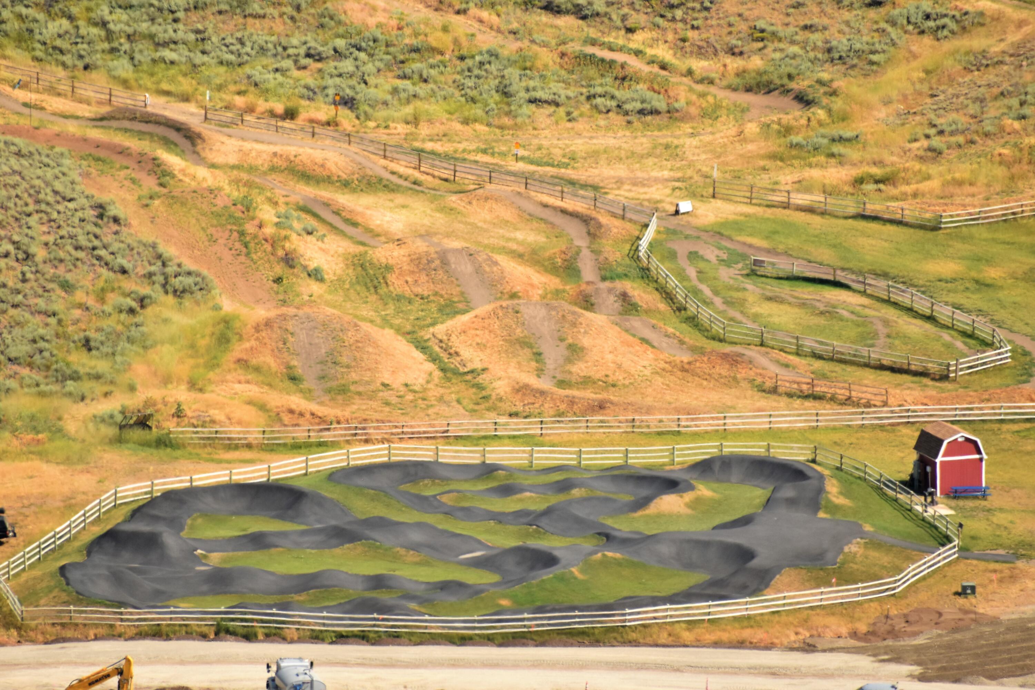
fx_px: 12936
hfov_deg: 4.6
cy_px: 345
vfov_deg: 3.1
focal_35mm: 450
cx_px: 518
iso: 400
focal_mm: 300
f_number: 6.3
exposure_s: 1/1250
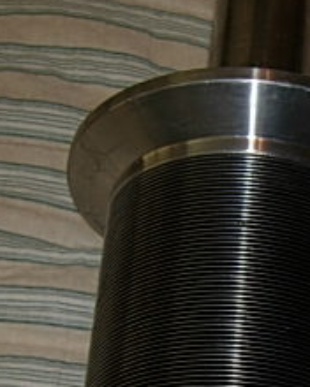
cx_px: 388
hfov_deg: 14.5
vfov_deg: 18.3
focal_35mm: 102
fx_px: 1170
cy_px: 385
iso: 50
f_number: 3.8
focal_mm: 7.5
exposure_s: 1/45.2
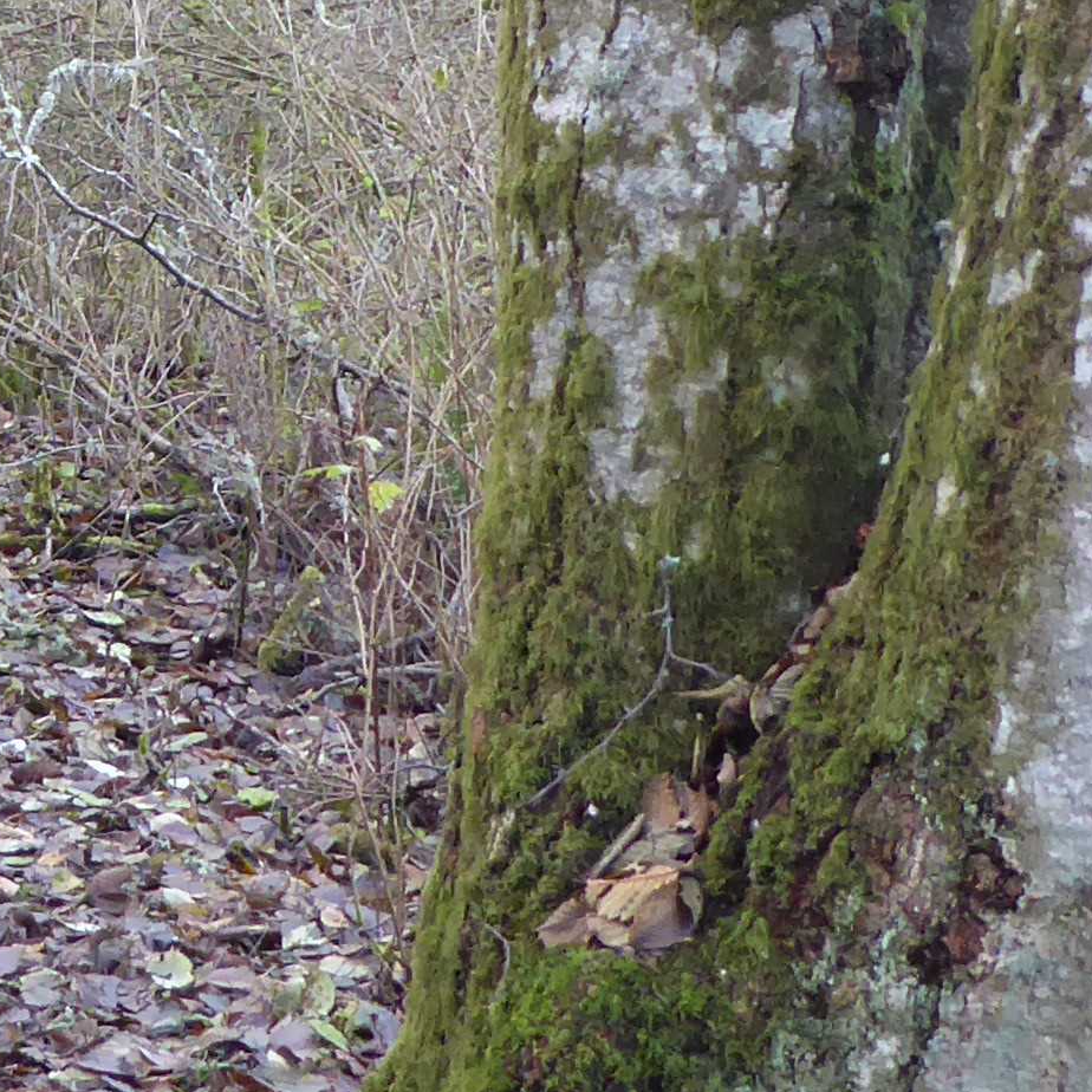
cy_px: 353
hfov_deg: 15.2
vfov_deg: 15.7
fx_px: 3962
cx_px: -189
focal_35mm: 111
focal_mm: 5
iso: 320
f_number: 3.5
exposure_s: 1/60
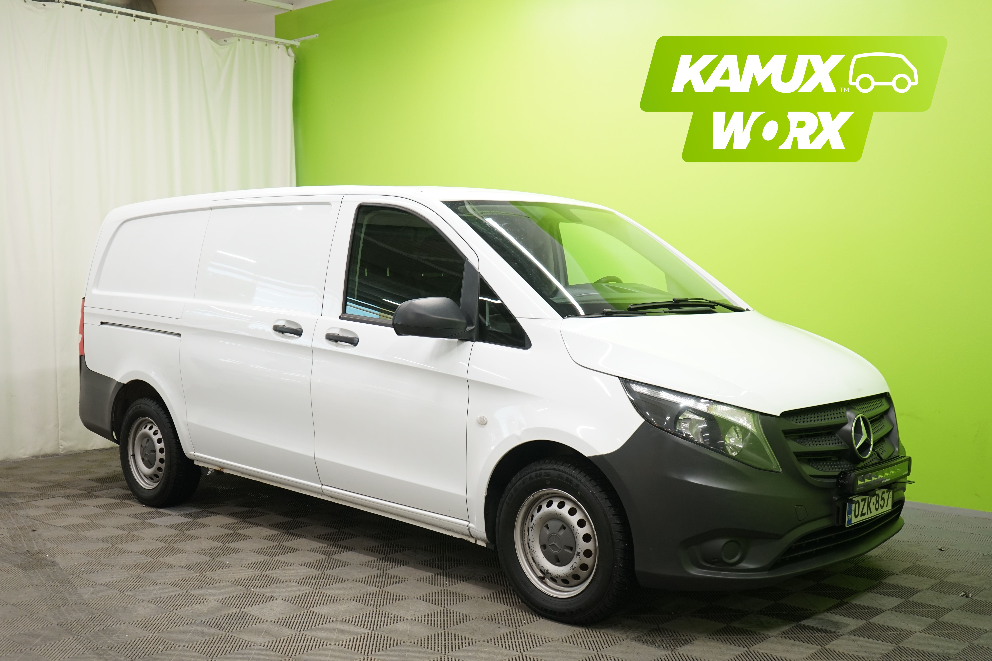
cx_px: 496
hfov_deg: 50.7
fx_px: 1047
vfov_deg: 35.1
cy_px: 330
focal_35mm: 38
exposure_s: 1/50
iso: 800
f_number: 5
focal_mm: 38
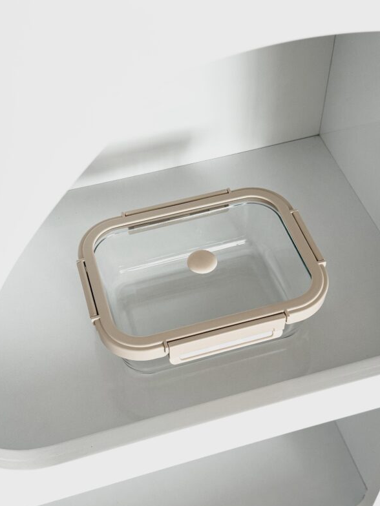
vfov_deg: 38.9
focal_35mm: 49
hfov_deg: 29.7
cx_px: 187
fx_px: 717
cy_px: 257
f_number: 1.78
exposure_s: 1/60
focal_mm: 6.76
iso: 100
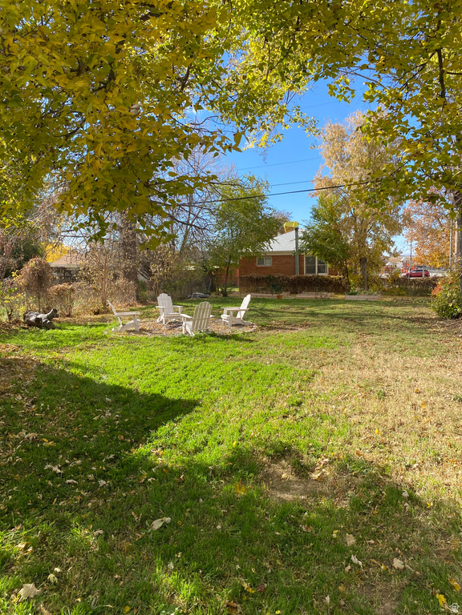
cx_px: 231
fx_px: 463
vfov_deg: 67.3
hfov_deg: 53.1
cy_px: 308
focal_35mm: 26
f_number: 1.8
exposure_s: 1/1218
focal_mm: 4.25
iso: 32
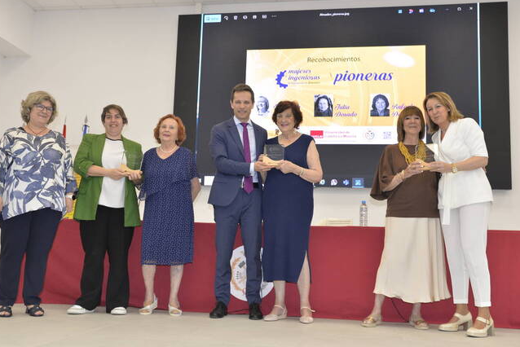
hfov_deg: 49.5
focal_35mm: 39
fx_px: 564
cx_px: 255
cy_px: 173
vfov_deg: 34.2
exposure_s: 1/125
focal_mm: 38
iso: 800
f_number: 5
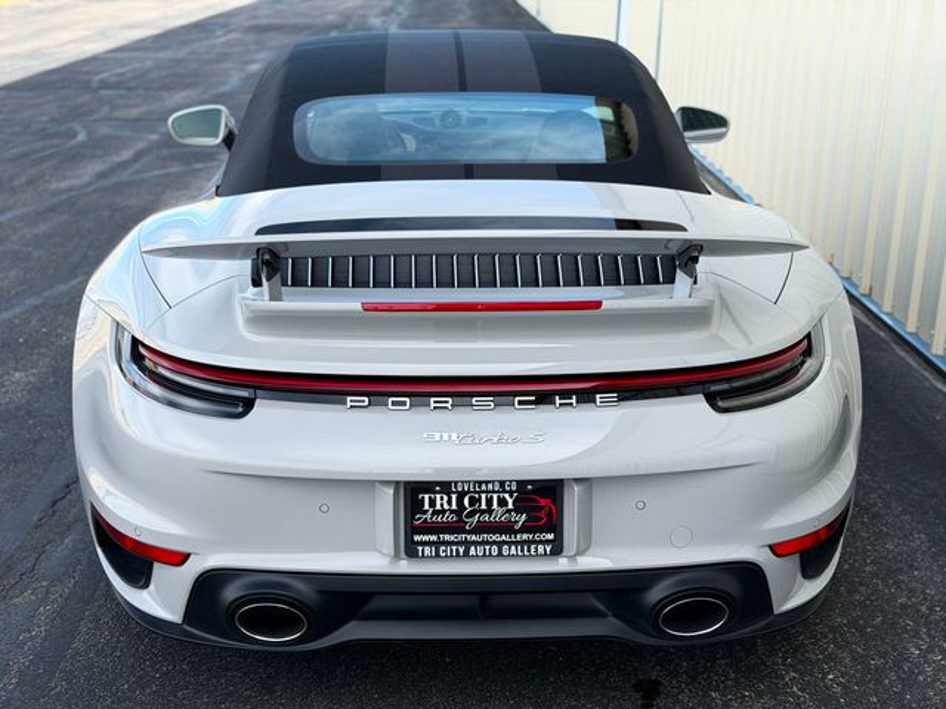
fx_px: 1312
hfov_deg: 39.7
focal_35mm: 48
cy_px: 354
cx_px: 473
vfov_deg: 30.3
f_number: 1.78
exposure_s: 1/1149
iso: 64
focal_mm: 6.76
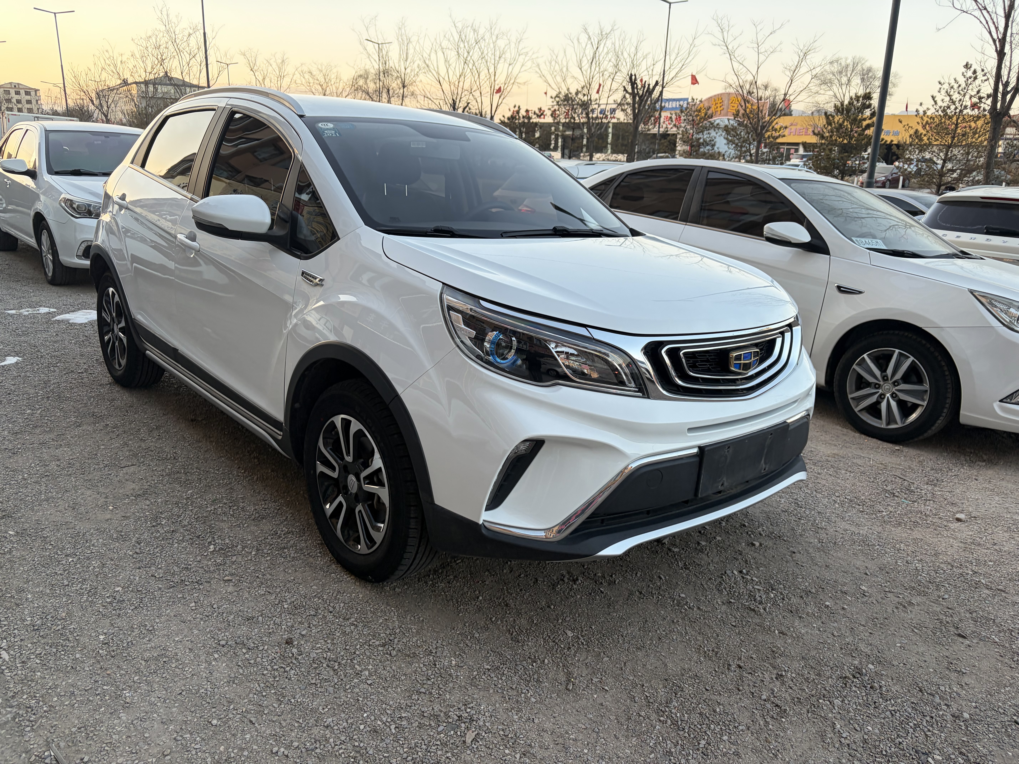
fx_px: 765
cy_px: 382
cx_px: 510
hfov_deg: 67.3
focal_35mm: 26
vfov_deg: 53.1
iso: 64
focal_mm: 5.96
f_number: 1.6
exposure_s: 1/160
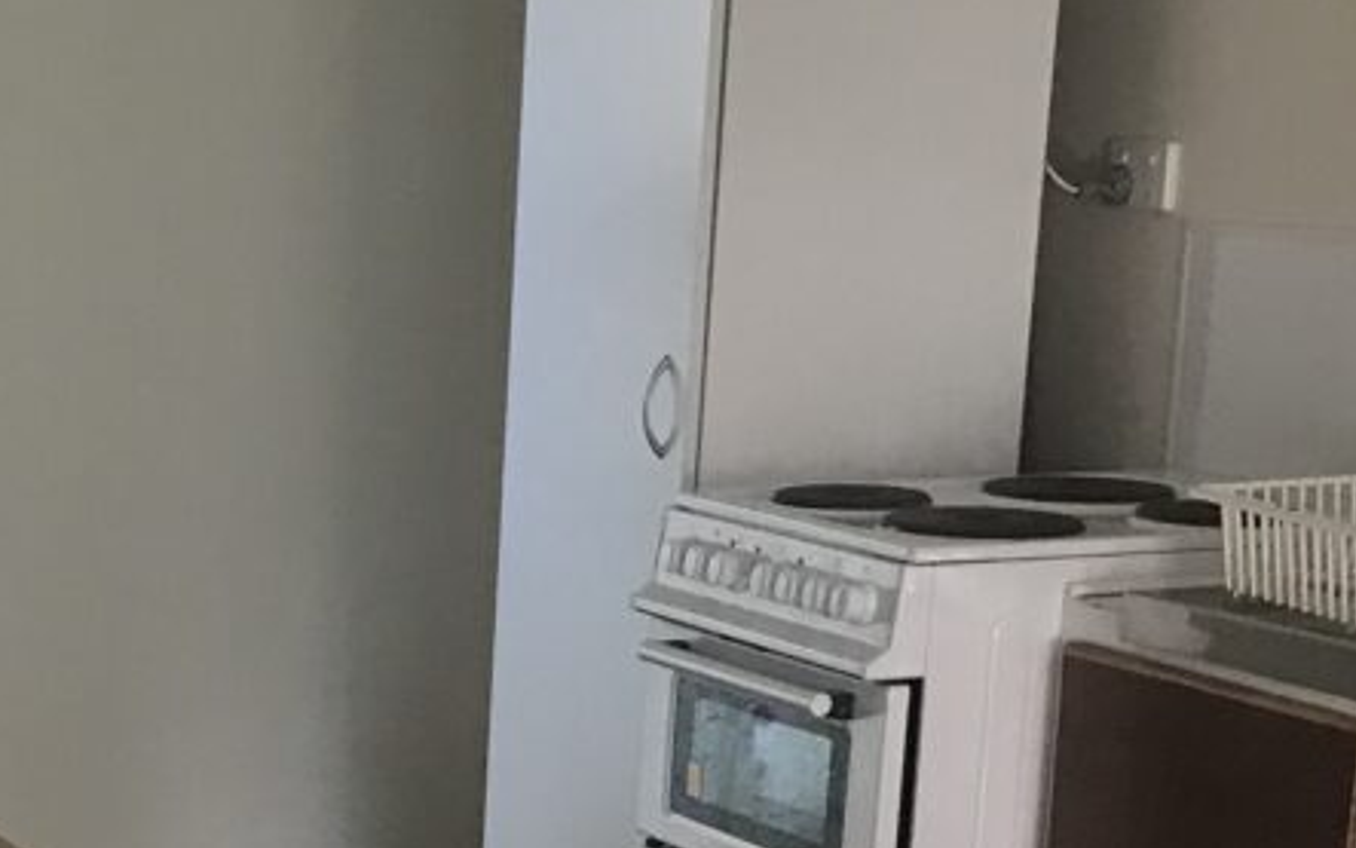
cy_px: 1258
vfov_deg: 12.1
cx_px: -358
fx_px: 3807
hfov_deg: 18.9
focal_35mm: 103
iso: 40
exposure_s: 1/17
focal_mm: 3.99
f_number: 1.8
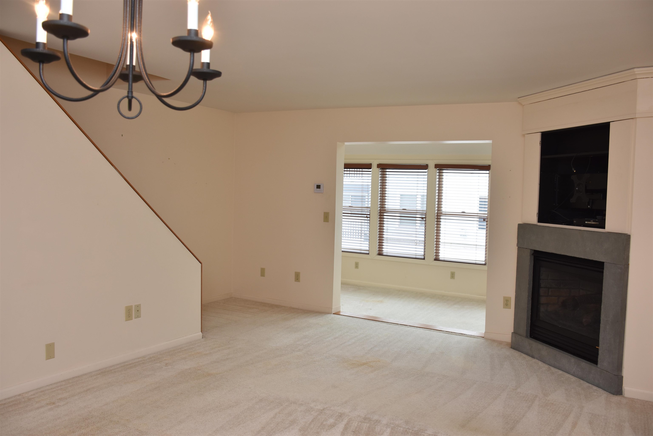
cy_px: 218
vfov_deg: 43.6
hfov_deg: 61.9
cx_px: 326
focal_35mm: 30
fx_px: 544
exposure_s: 1/80
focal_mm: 20
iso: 200
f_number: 4.5
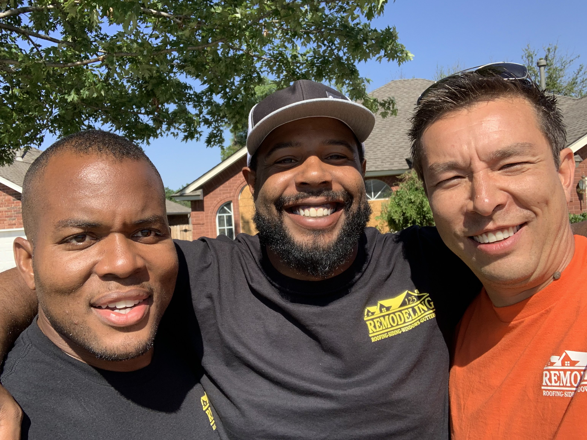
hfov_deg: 56.8
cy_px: 220
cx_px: 294
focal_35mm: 32
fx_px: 543
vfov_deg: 44.2
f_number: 2.2
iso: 16
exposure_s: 1/844
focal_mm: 2.87
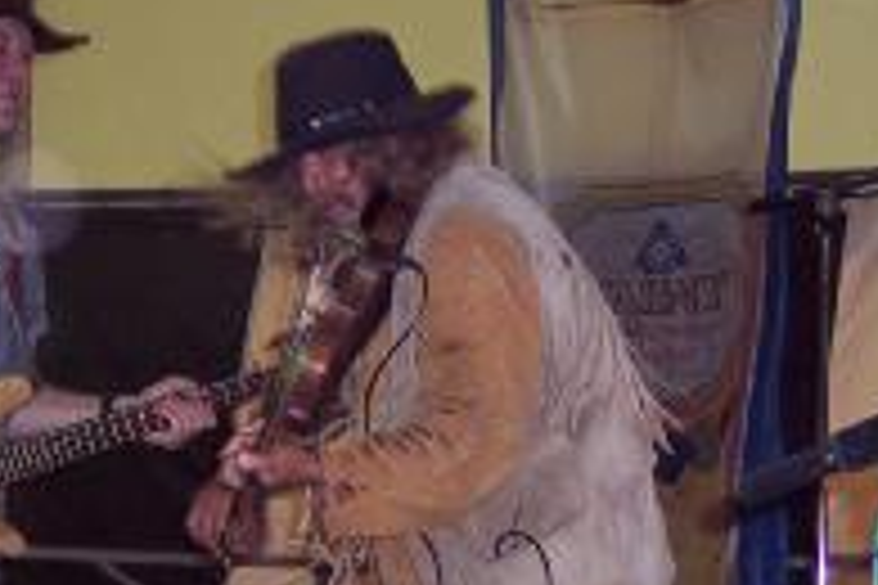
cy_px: 542
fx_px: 2536
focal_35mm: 104
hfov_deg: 19.6
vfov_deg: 13.0
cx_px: 369
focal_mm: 8
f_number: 2.8
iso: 140
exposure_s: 1/60
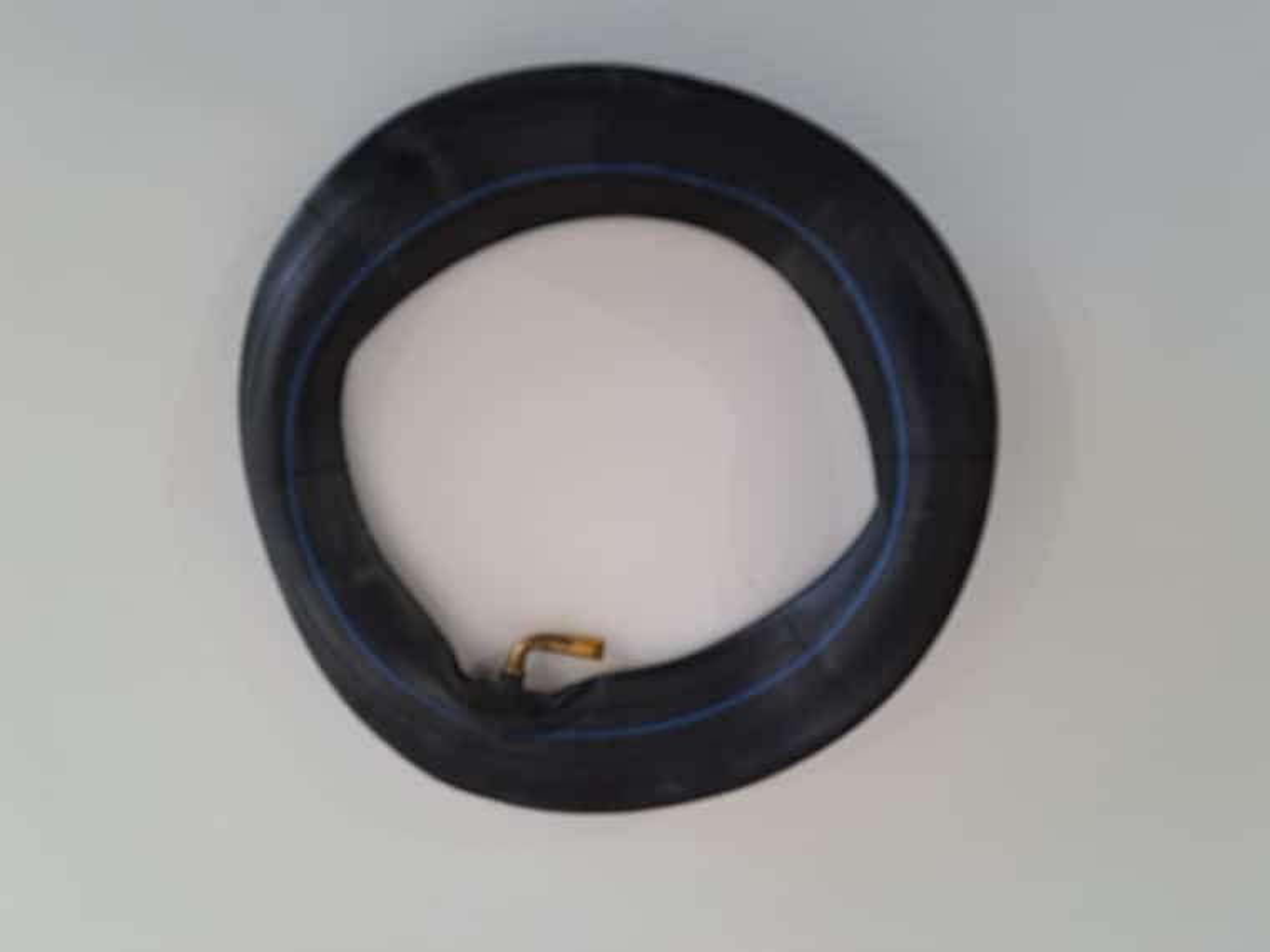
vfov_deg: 56.8
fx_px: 881
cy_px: 476
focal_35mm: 24
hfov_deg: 71.6
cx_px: 635
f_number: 1.8
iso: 125
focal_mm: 5.23
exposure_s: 1/50
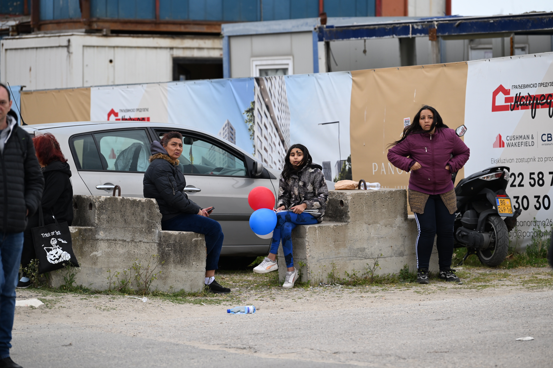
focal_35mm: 180
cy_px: 184
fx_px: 2765
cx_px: 276
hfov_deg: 11.4
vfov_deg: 7.6
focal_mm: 180
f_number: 4
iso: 500
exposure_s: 1/500
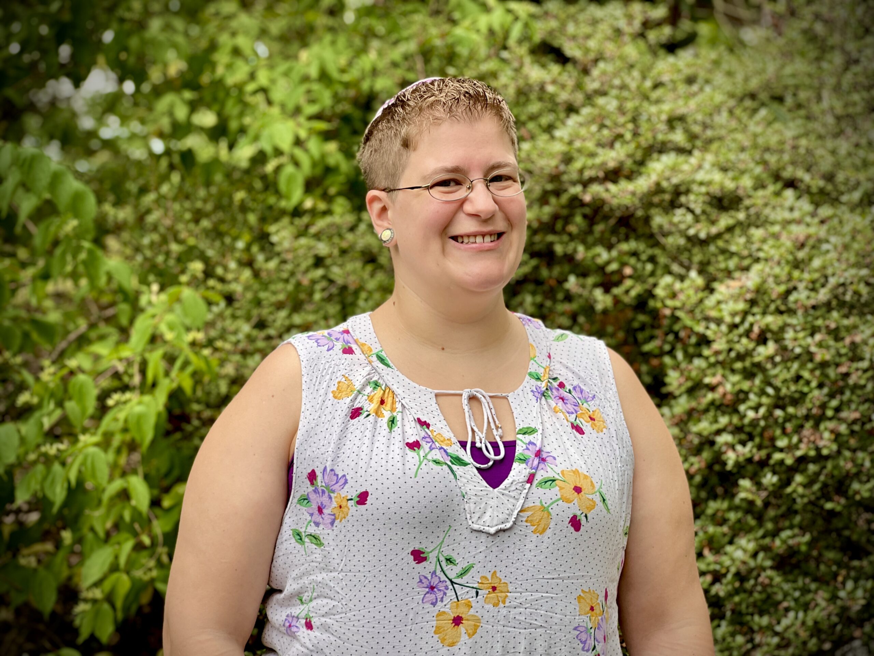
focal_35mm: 77
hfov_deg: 25.3
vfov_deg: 19.1
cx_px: 437
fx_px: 1944
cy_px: 328
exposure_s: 1/121
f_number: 2.8
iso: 32
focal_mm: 9
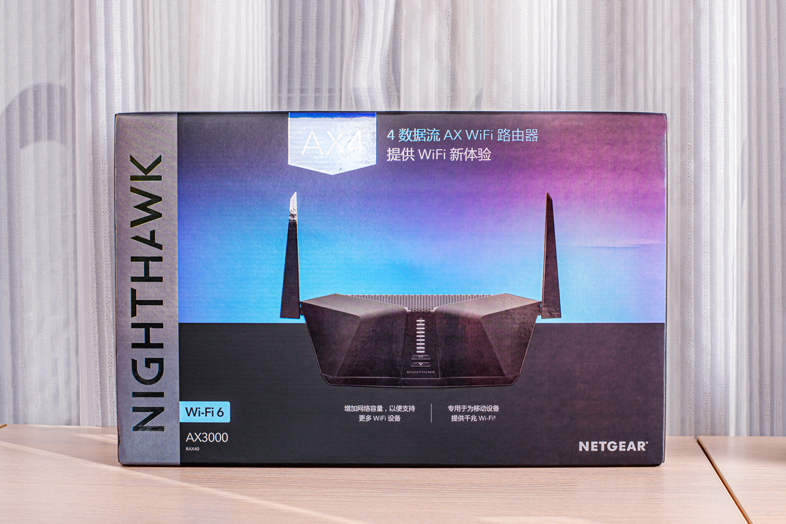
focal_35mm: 50
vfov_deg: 27.0
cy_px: 262
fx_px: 1092
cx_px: 393
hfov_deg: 39.6
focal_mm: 50
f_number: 11
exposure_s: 1/100
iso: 125
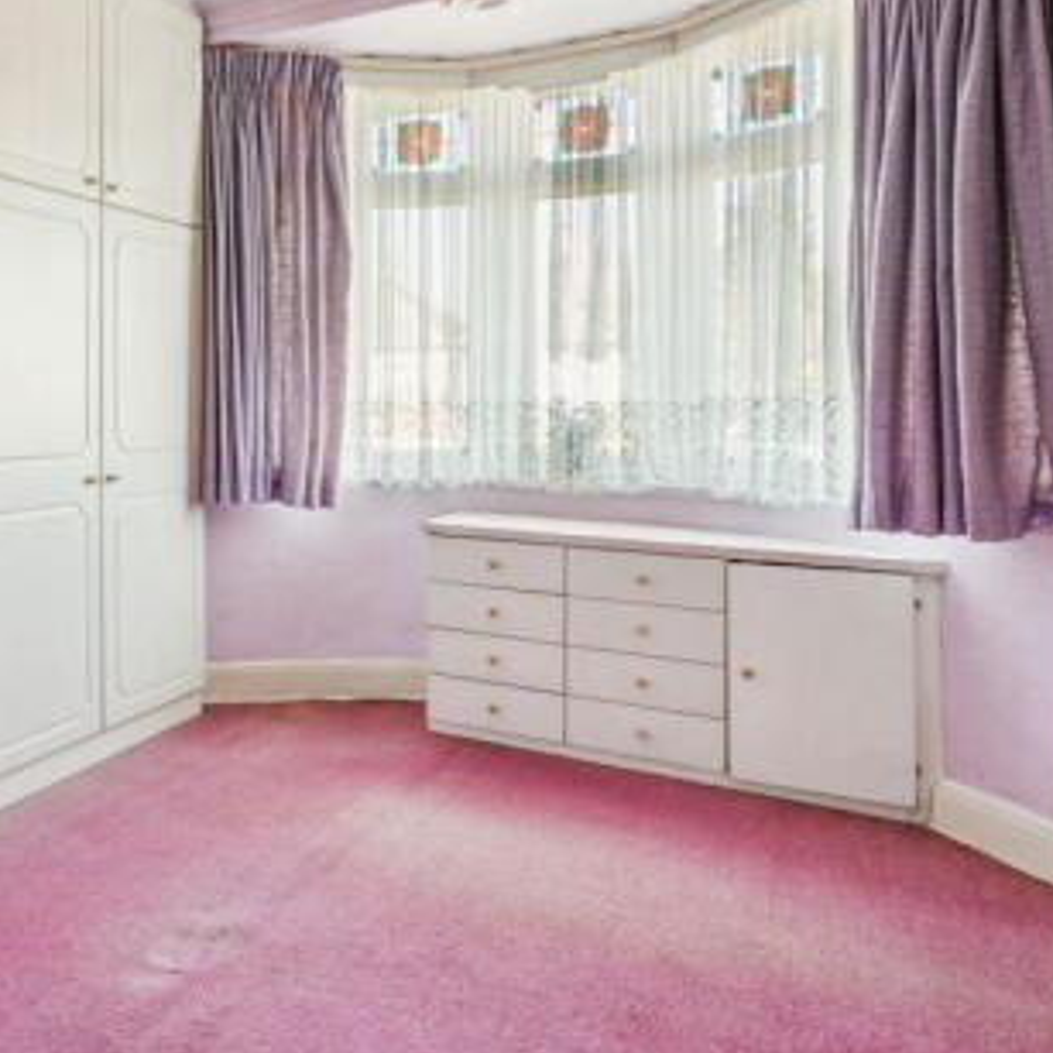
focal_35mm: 29
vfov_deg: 55.3
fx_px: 998
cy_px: 437
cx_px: 187
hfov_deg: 51.6
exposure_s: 1/6
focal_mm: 16
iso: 320
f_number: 5.6
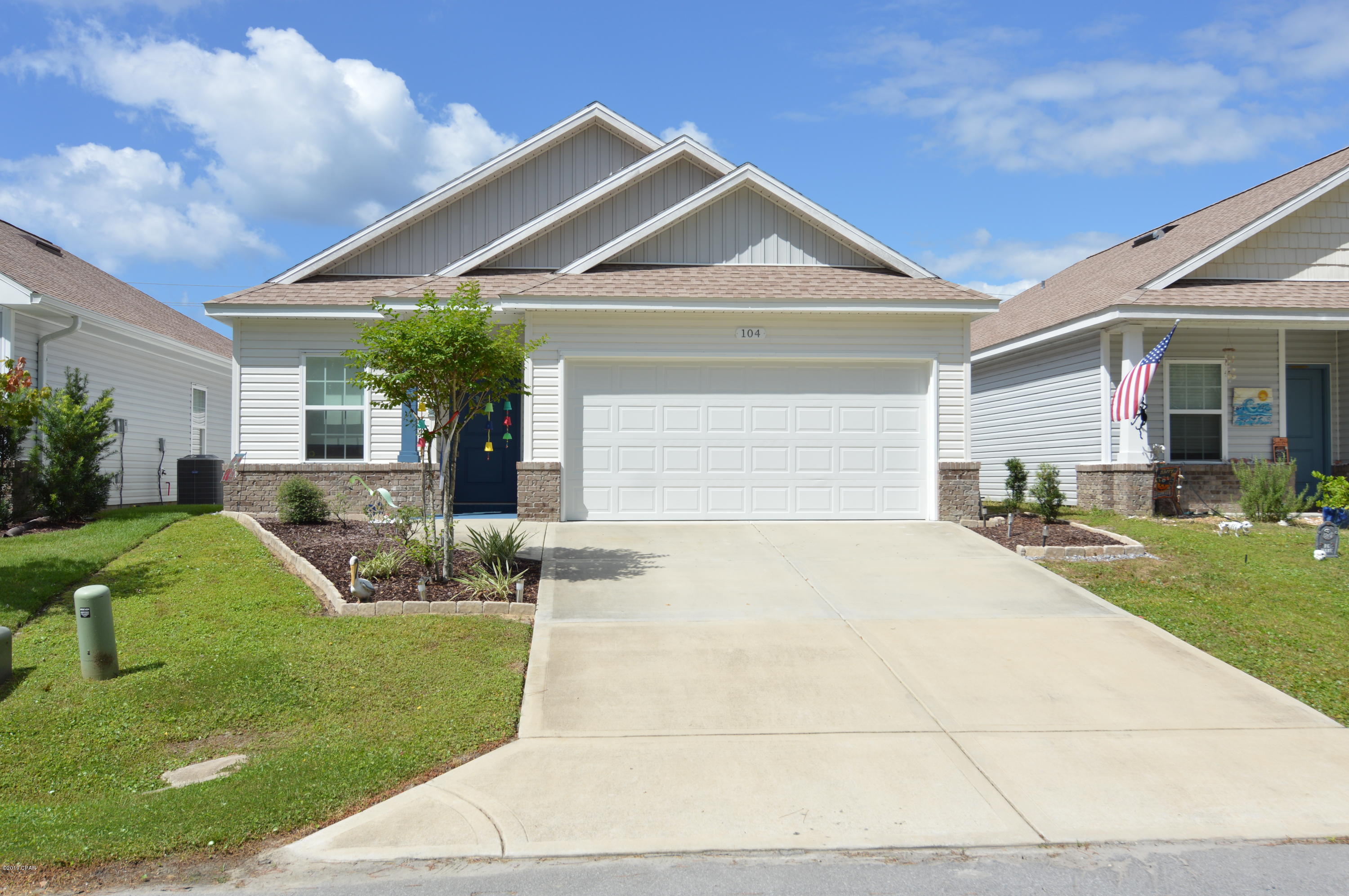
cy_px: 448
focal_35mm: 33
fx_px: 1235
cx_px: 674
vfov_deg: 39.9
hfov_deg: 57.3
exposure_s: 1/320
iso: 100
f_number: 9
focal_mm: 22
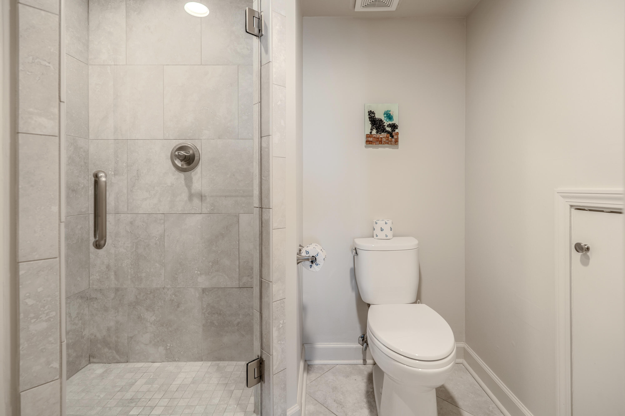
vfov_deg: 72.1
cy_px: 208
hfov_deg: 95.0
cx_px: 312
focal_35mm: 16
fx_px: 286
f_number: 5.6
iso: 200
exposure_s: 1/60
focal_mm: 16.5
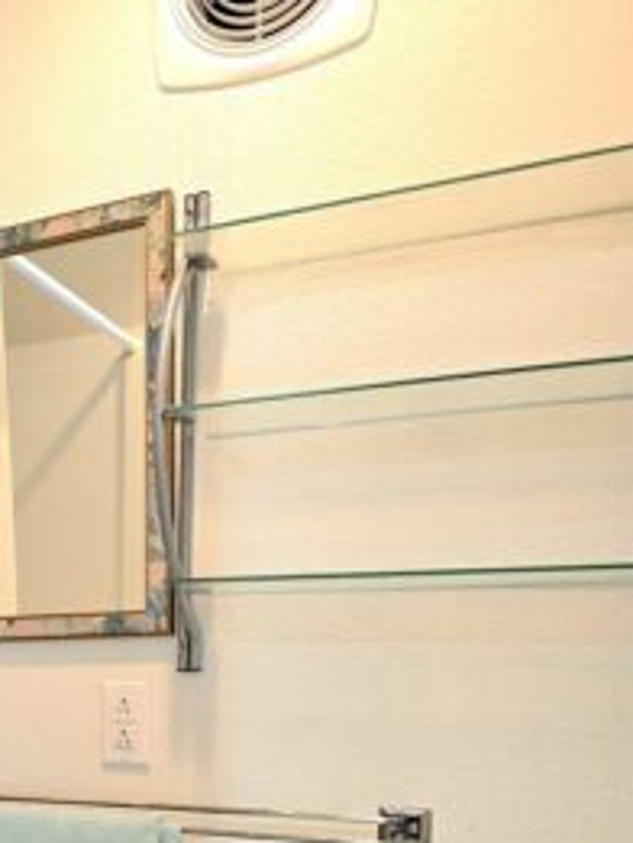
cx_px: -10
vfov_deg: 38.5
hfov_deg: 28.8
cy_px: 706
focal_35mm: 47
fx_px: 1145
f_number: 1.7
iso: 500
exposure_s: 1/120
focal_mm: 6.3
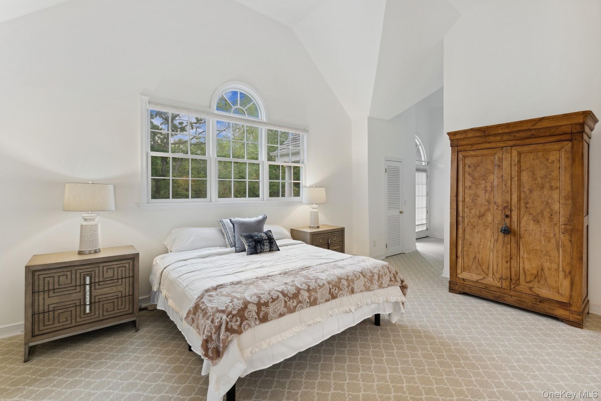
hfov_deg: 96.7
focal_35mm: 16
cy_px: 200
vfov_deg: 73.7
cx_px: 300
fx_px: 267
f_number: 7.1
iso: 400
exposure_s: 1/30
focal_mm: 16
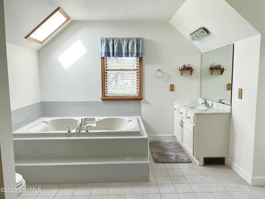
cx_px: 132
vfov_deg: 53.1
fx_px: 199
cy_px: 100
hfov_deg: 67.3
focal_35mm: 26
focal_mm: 4.2
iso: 50
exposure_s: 1/120
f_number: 1.6
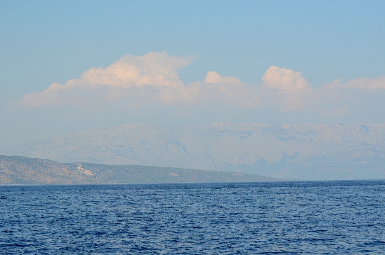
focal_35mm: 105
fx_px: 1120
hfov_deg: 19.5
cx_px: 192
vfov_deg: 13.0
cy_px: 128
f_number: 5.6
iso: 400
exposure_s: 1/2000
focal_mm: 70
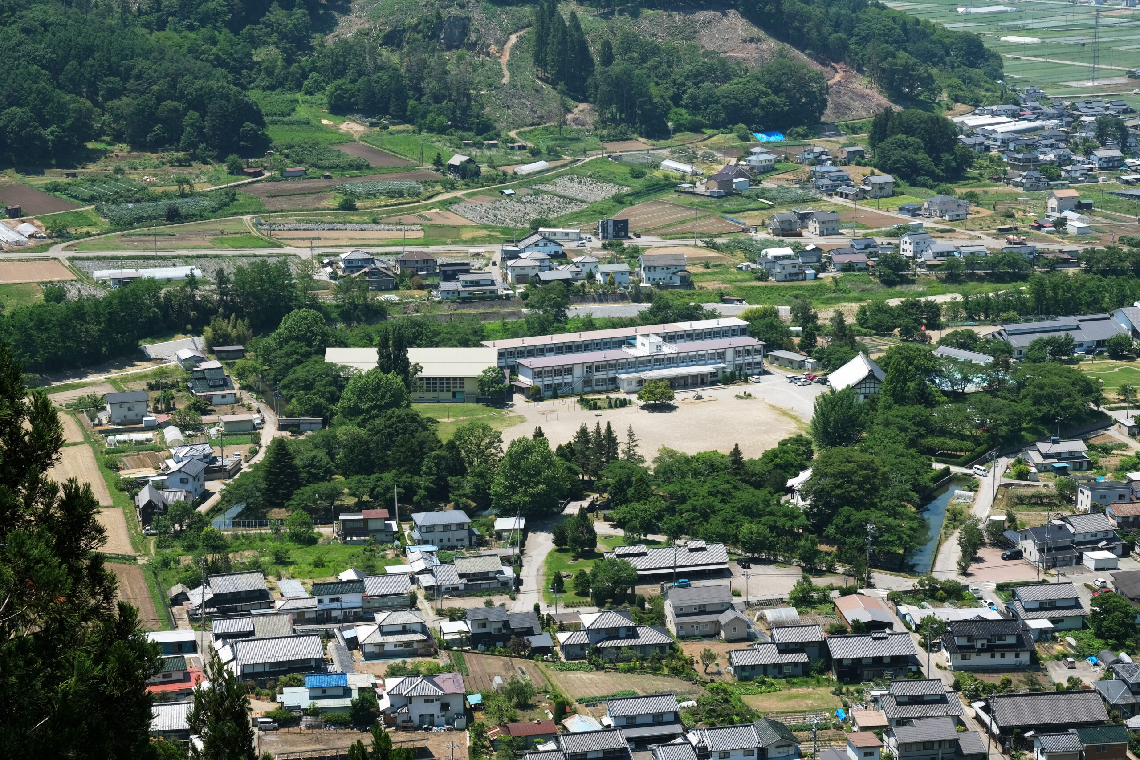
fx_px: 2122
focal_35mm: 67
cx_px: 570
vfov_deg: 20.3
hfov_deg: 30.1
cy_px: 380
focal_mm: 44.7
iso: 160
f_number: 9
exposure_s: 1/60
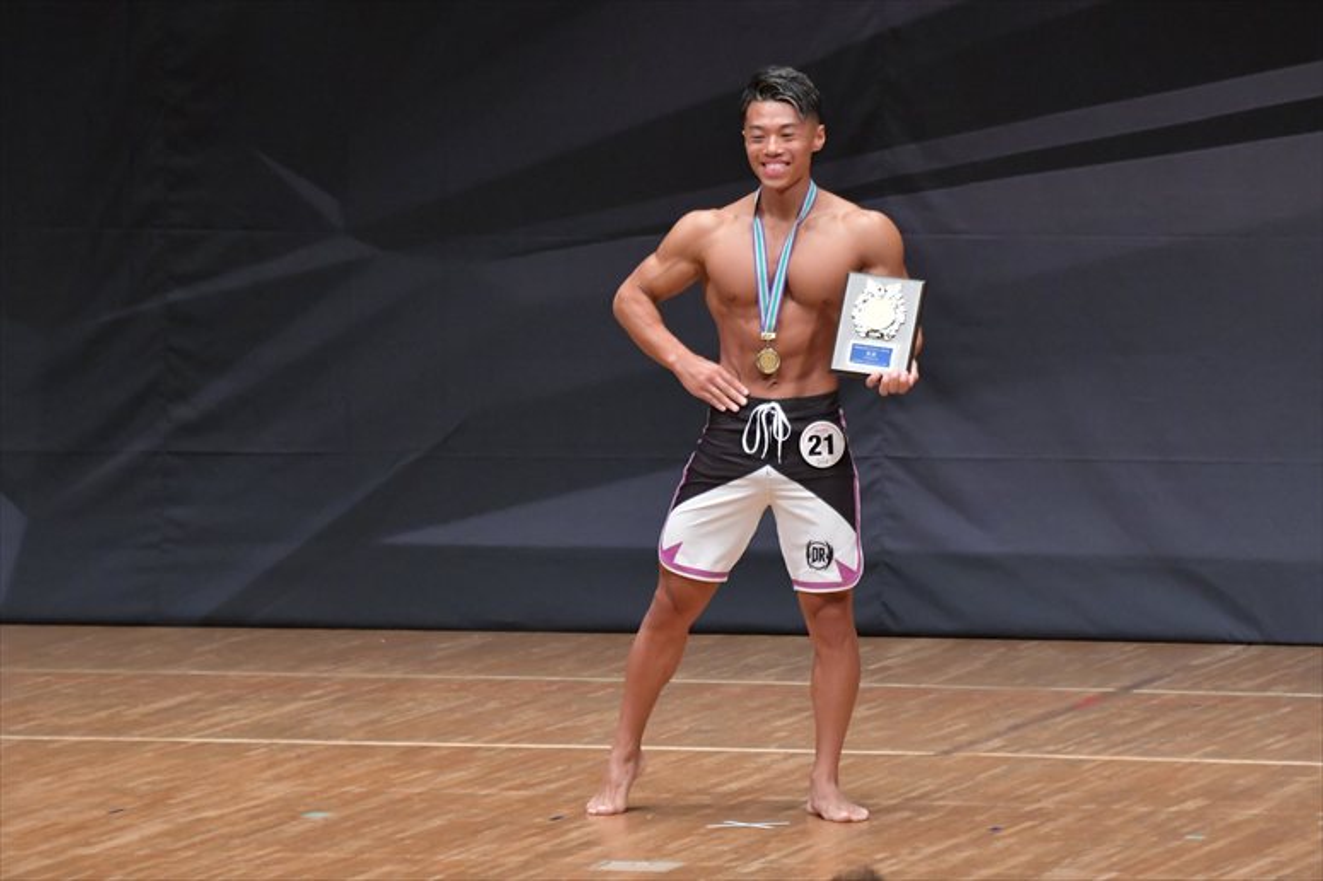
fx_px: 11020
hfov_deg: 6.9
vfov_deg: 4.6
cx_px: 662
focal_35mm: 300
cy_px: 440
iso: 6400
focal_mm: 200
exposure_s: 1/400
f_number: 5.6
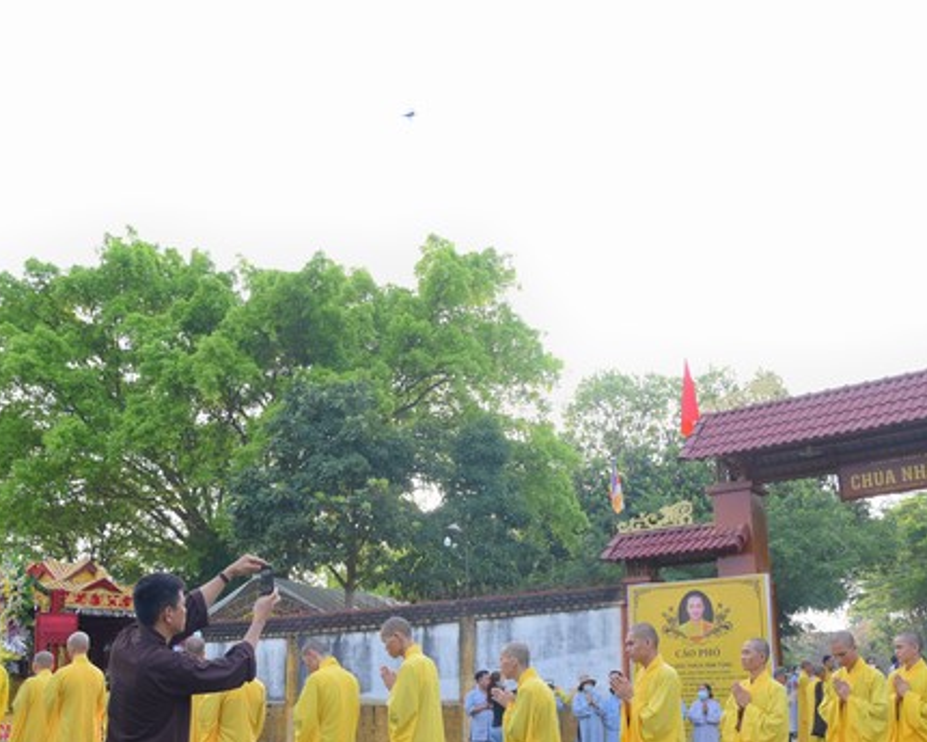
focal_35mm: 34
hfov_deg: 52.8
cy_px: 463
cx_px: 425
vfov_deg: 43.0
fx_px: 933
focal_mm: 24
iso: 250
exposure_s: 1/200
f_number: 7.1
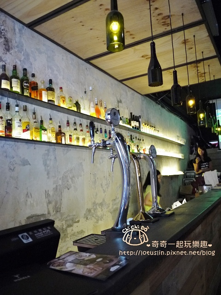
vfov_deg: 63.4
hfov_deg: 49.7
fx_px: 238
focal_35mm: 28
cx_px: 110
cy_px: 148
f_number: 2.5
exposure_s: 1/50
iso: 800
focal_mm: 14
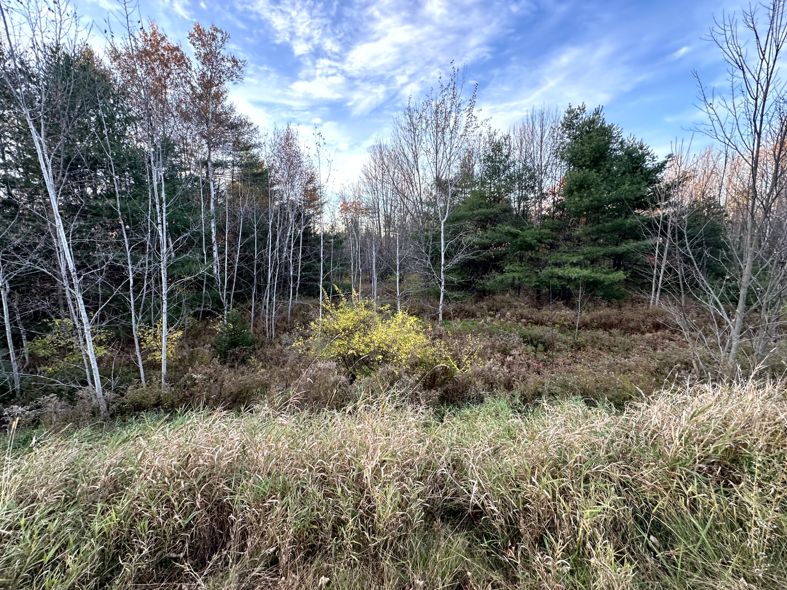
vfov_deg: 85.7
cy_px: 295
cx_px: 394
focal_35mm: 14
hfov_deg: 102.1
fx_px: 318
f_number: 2.2
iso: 100
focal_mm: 2.22
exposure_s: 1/99
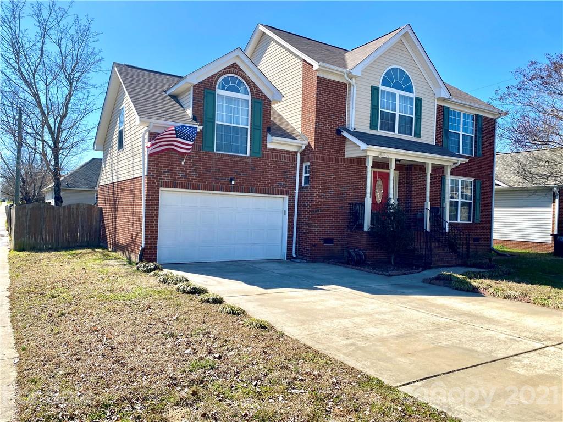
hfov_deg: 67.3
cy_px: 211
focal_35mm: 26
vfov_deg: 53.1
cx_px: 282
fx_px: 423
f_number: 1.8
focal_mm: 4.25
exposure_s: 1/2105
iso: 32
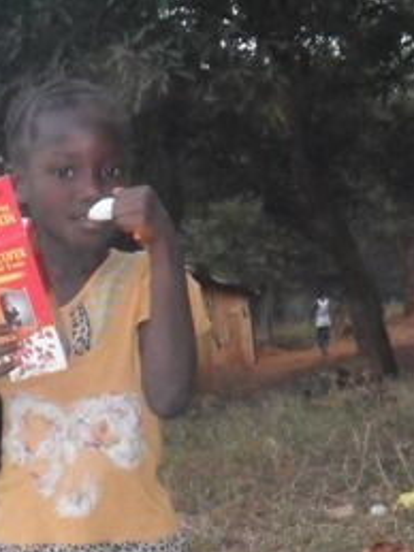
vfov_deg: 22.3
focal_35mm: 85
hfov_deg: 17.3
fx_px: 1357
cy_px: 531
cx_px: 148
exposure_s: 1/45
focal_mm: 7.8
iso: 400
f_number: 4.5
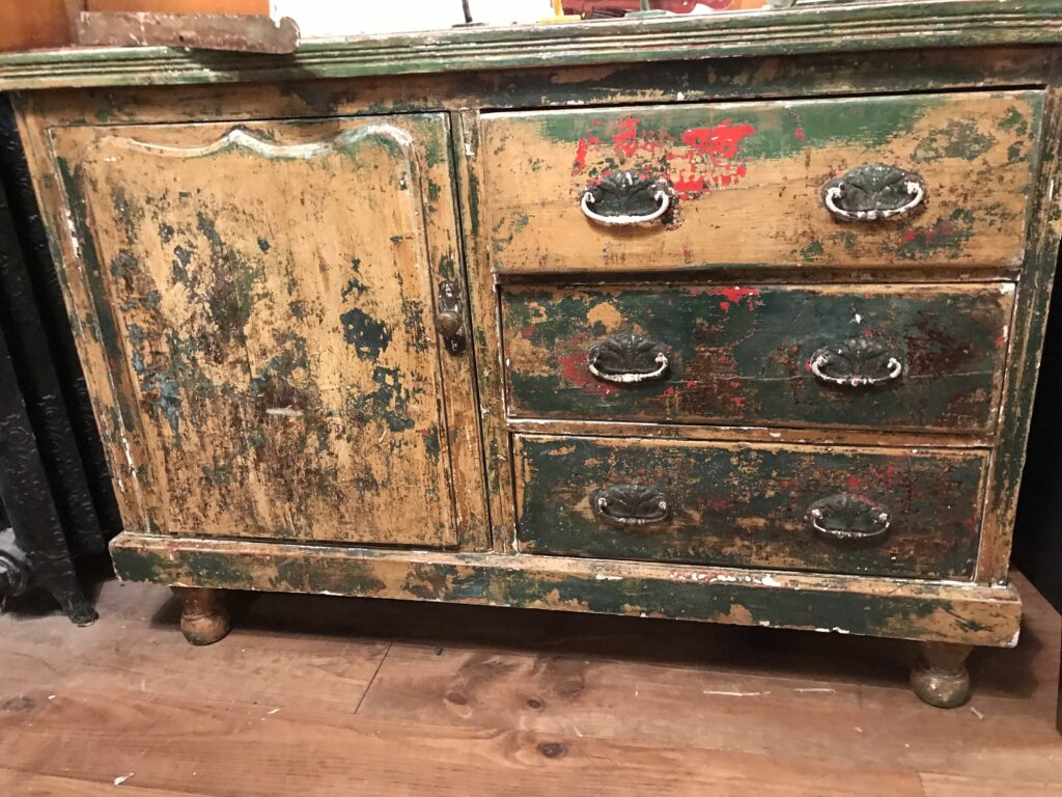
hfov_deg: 63.4
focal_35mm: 28
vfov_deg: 49.7
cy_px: 398
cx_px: 531
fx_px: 859
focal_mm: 3.99
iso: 100
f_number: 1.8
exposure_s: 1/4
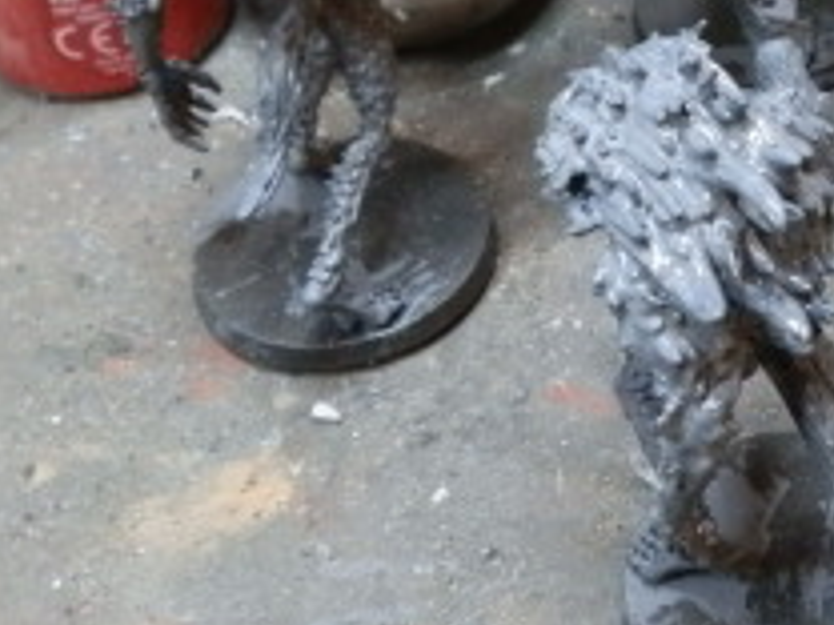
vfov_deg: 20.2
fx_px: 1735
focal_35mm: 72
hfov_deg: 25.7
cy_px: 128
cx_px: 834
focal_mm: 5
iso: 400
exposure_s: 1/60
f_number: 3.1
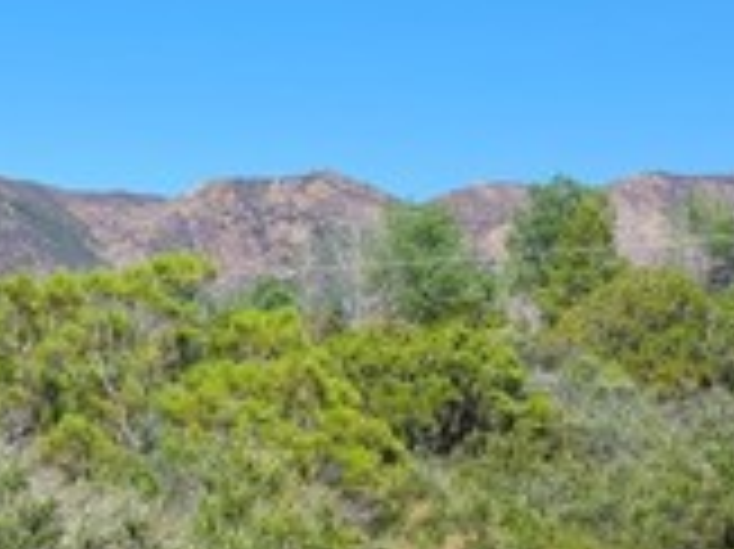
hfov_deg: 17.6
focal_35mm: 102
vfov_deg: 14.5
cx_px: -306
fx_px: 2161
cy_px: 202
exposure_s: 1/1957
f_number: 1.8
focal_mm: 5.4
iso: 40
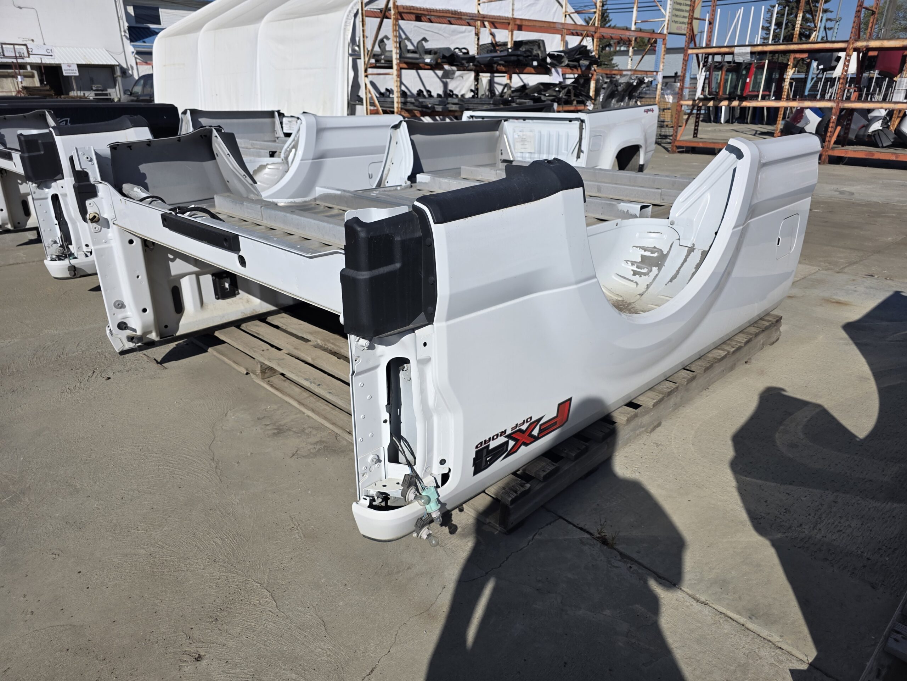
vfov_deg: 58.9
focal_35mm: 23
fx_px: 603
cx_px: 454
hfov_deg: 73.9
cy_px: 340
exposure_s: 1/7944
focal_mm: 6.3
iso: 50
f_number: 1.7
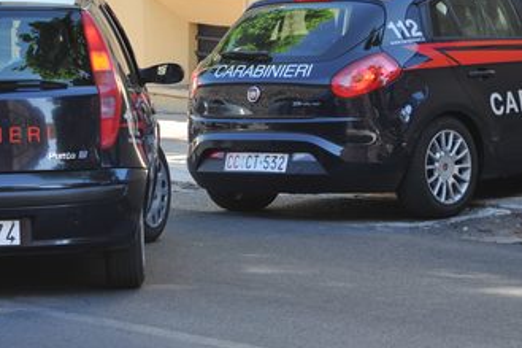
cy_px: 76
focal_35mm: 204
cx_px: 243
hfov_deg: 10.1
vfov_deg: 6.7
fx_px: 2956
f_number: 7.1
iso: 400
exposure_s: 1/200
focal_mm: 105
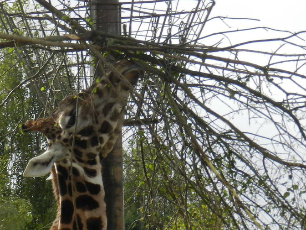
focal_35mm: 419
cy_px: 179
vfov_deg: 3.5
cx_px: 82
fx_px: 3704
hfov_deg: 4.7
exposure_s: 1/250
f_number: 5.4
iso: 160
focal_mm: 31.2
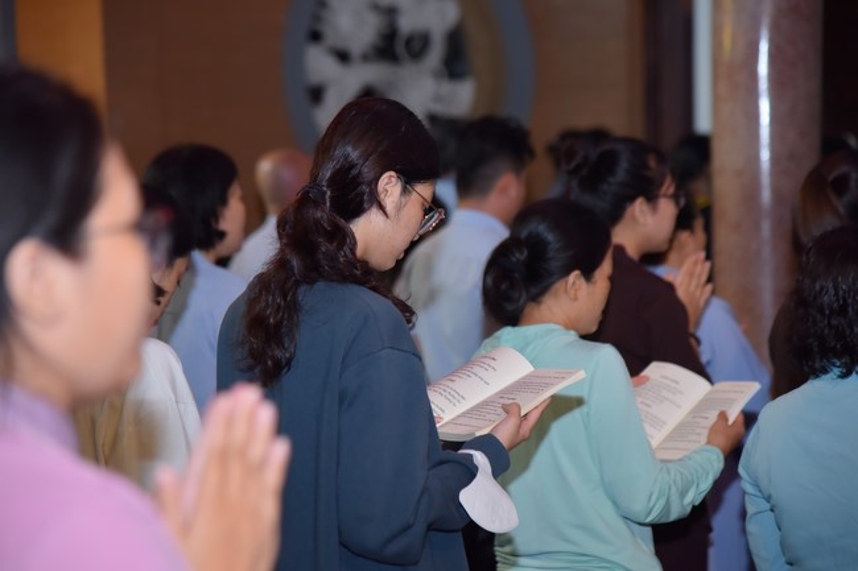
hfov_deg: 17.1
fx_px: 2859
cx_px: 429
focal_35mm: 120
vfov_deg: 11.4
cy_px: 286
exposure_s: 1/80
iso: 800
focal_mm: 120
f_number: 5
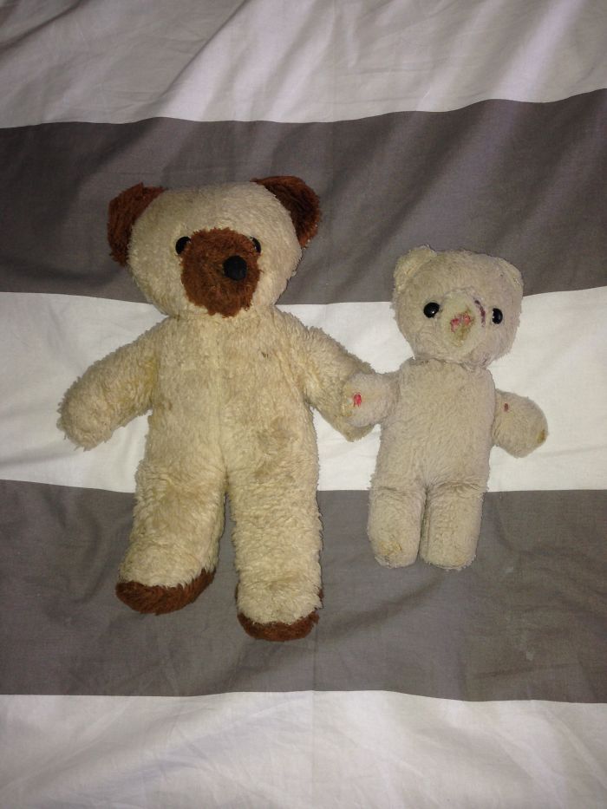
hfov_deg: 43.0
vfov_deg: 55.3
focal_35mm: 33
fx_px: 771
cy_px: 404
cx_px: 304
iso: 50
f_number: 2.4
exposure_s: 1/22
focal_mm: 4.12
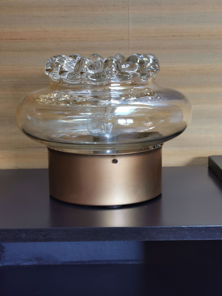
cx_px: 111
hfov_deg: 22.6
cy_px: 148
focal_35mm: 65
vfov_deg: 29.8
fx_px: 556
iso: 100
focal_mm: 5.56
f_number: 1.6
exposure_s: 1/60
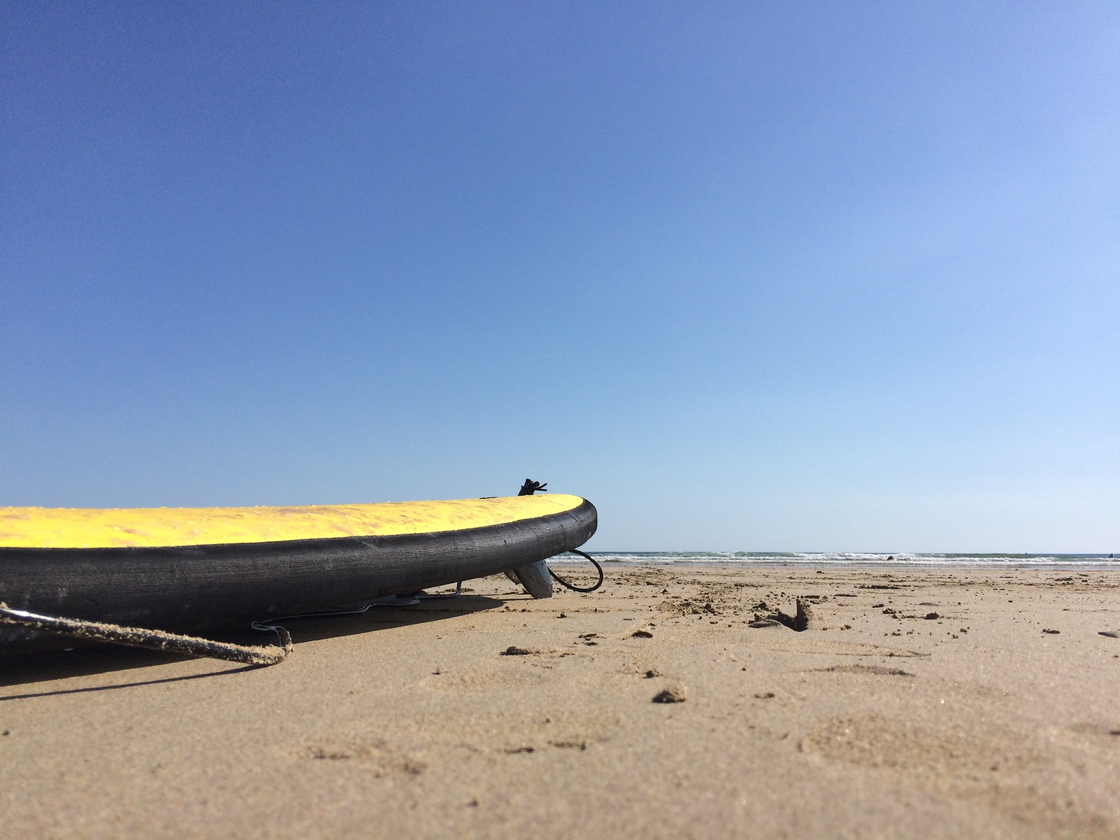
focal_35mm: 29
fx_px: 938
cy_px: 420
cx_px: 560
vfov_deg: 48.2
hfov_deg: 61.7
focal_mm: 4.15
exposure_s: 1/5128
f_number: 2.2
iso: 32
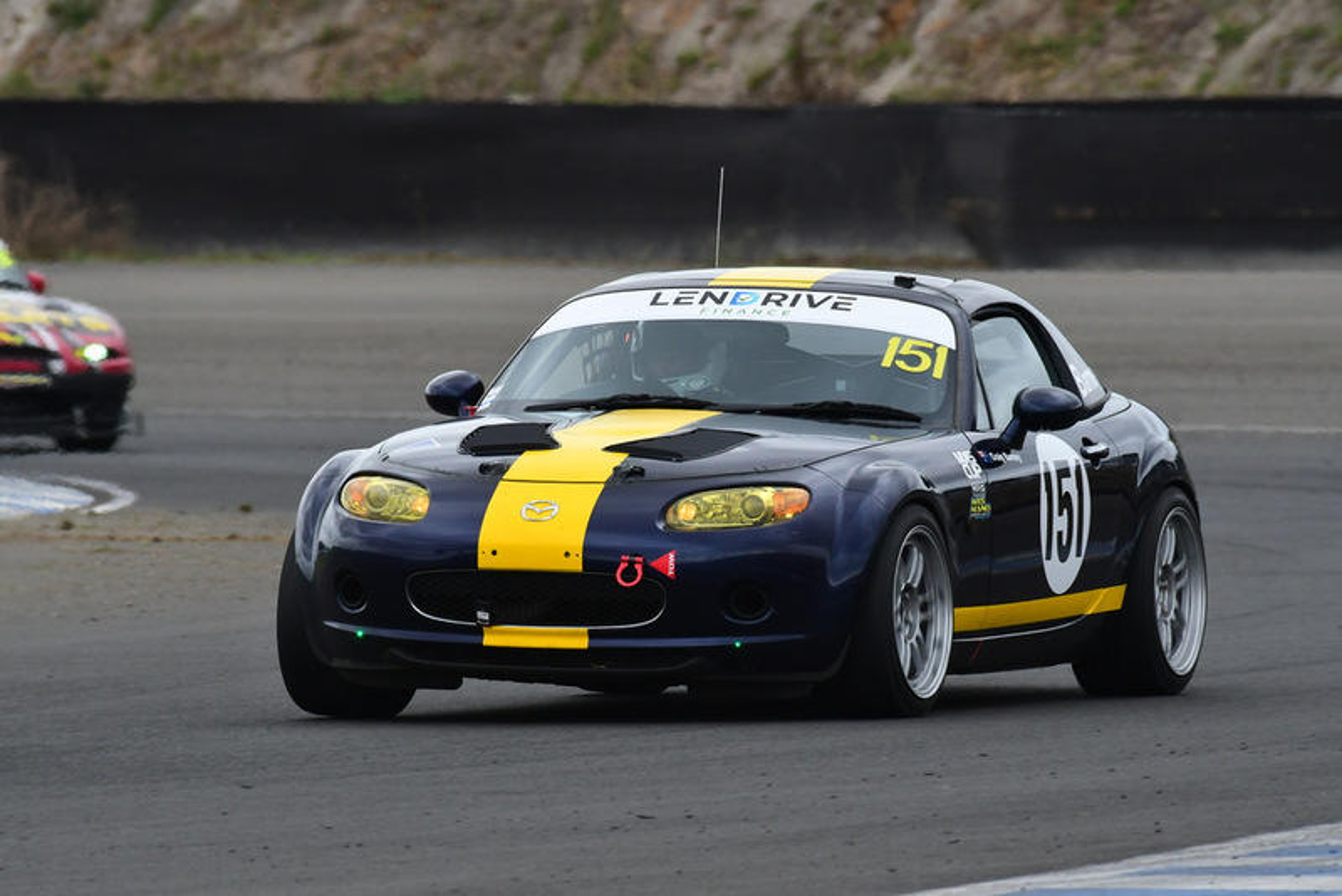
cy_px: 448
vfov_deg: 1.8
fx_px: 27967
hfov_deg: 2.7
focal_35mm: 750
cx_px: 671
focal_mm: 500
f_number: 11
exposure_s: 1/640
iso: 1000
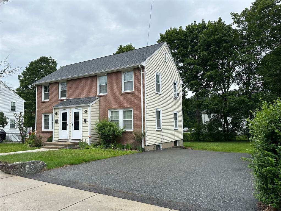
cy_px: 106
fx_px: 195
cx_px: 140
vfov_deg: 56.9
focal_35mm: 24
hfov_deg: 71.6
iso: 80
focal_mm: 6.86
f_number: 1.78
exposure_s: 1/1613
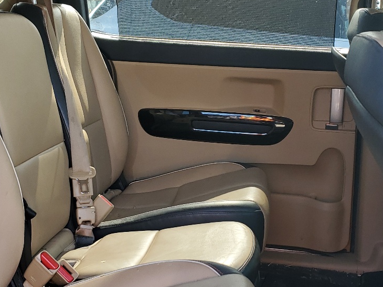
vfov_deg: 25.6
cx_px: 189
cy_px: 163
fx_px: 630
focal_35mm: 57
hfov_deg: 33.8
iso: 50
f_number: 1.5
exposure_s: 1/189
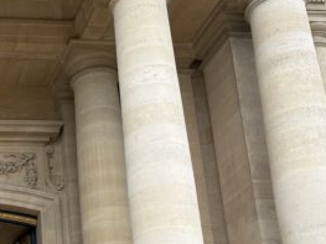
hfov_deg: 23.3
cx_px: -74
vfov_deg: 18.5
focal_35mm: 76
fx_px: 715
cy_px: 282
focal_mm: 5.96
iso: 40
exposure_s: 1/186
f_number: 1.6
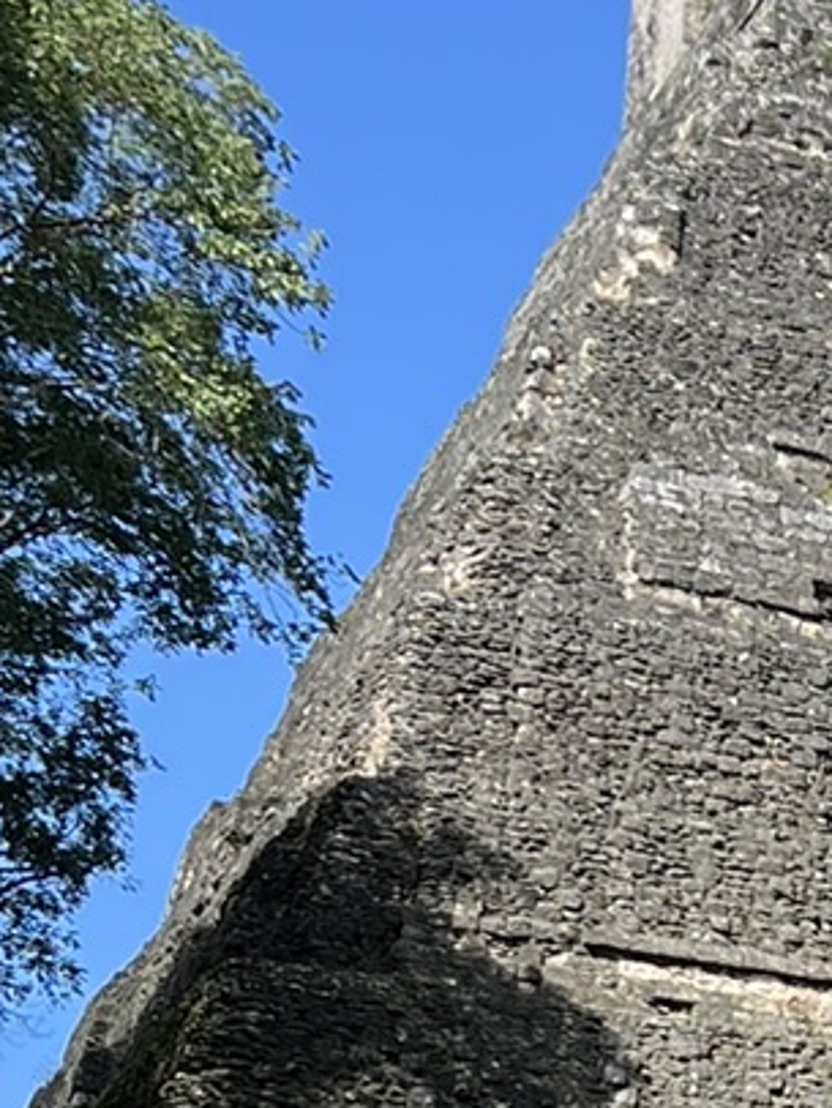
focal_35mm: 131
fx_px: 4194
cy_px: 1337
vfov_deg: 14.6
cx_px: 1168
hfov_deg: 11.0
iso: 50
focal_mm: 5.7
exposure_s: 1/1468
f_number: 1.5
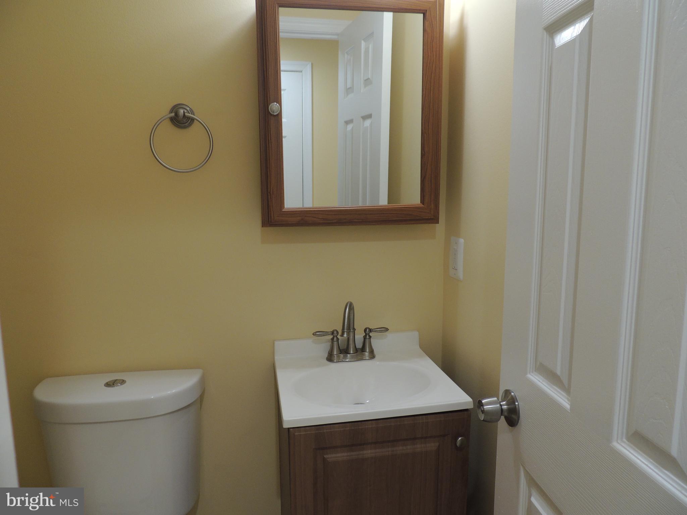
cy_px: 258
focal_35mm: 24
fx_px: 476
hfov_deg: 71.6
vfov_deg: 56.8
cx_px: 344
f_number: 3
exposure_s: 1/30
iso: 160
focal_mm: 4.3
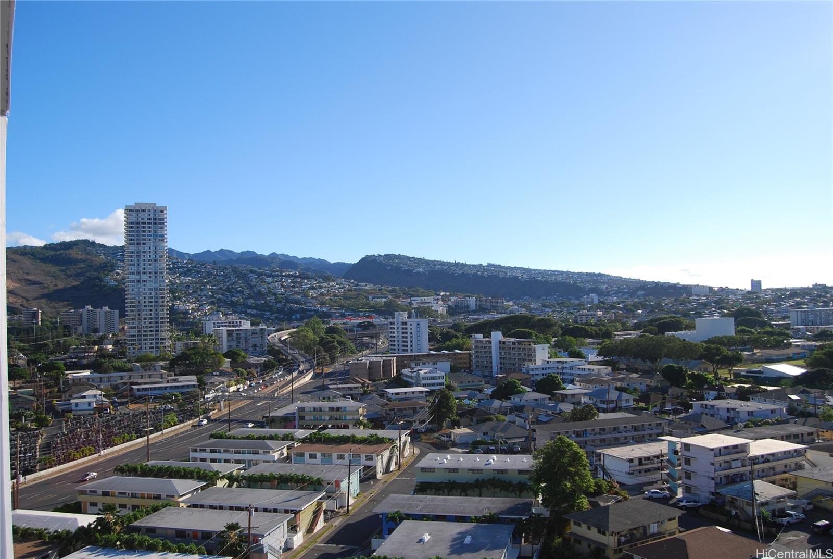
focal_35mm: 30
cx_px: 416
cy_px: 280
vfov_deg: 43.8
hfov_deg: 61.8
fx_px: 695
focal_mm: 20
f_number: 5
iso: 200
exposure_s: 1/1000
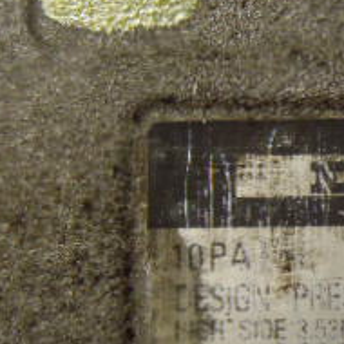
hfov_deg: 15.2
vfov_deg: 15.7
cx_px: 418
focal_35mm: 110
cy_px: 291
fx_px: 1237
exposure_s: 1/4
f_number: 4.7
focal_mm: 6.64
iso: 320
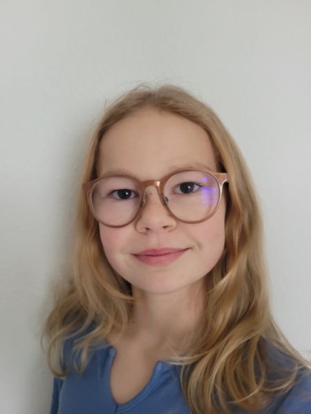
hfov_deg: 53.1
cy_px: 207
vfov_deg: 67.3
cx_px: 156
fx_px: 311
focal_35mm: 26
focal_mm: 5.4
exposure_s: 1/50
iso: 800
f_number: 1.8
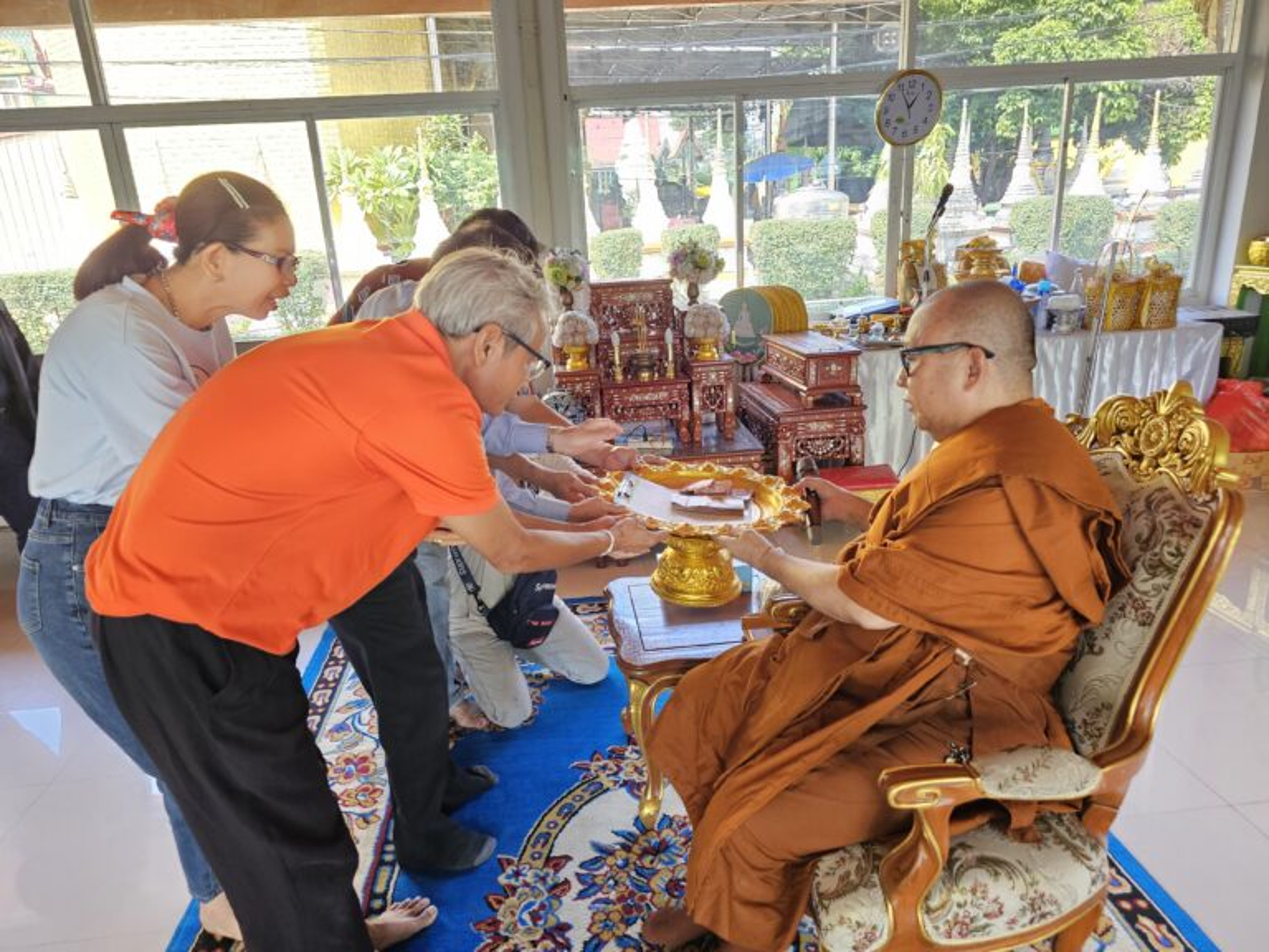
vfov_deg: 58.9
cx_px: 634
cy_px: 476
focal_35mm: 23
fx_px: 843
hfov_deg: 73.9
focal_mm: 6.3
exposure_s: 1/100
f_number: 1.7
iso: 200
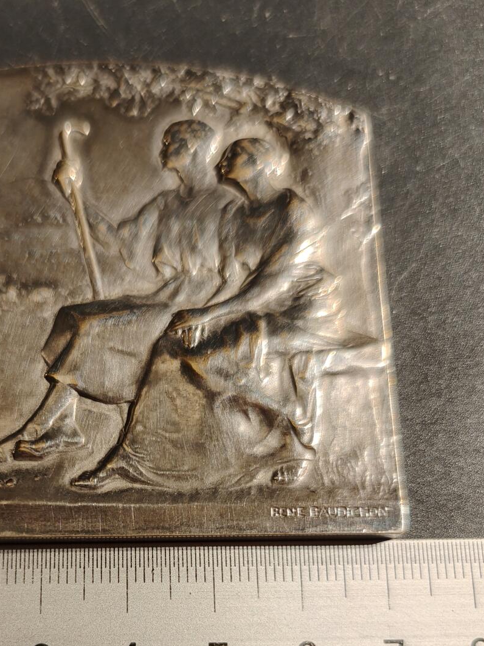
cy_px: 527
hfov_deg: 36.0
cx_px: 125
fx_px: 727
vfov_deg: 45.2
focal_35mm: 39
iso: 200
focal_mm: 6.06
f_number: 1.6
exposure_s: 1/200
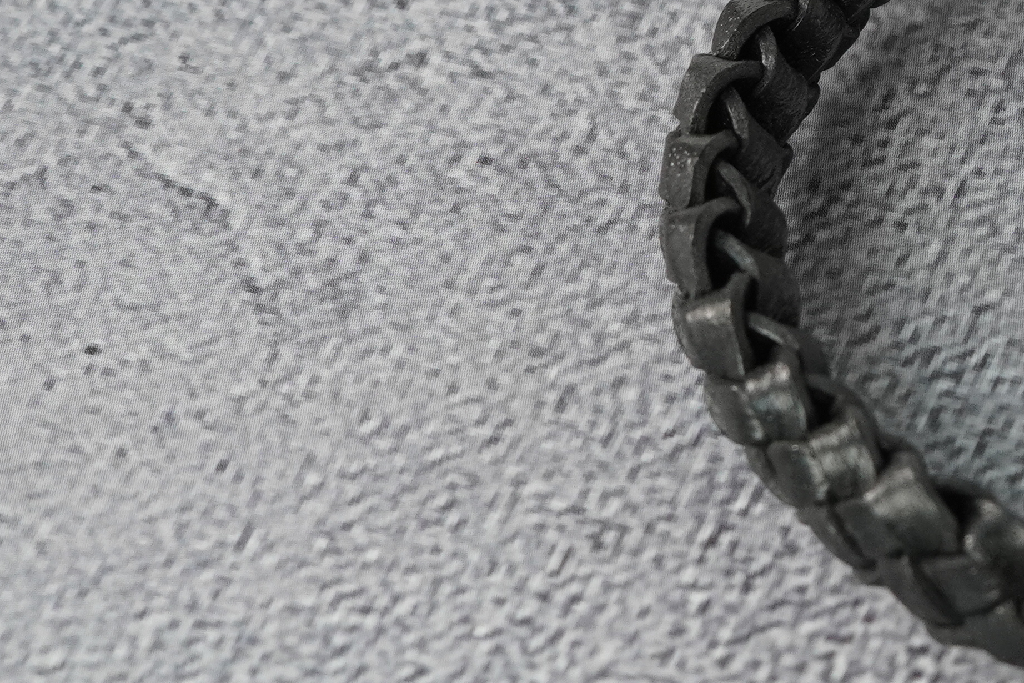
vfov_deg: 5.6
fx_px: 6941
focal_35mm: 244
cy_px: 163
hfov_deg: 8.3
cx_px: 1304
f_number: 7.1
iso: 640
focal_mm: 50
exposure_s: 1/60
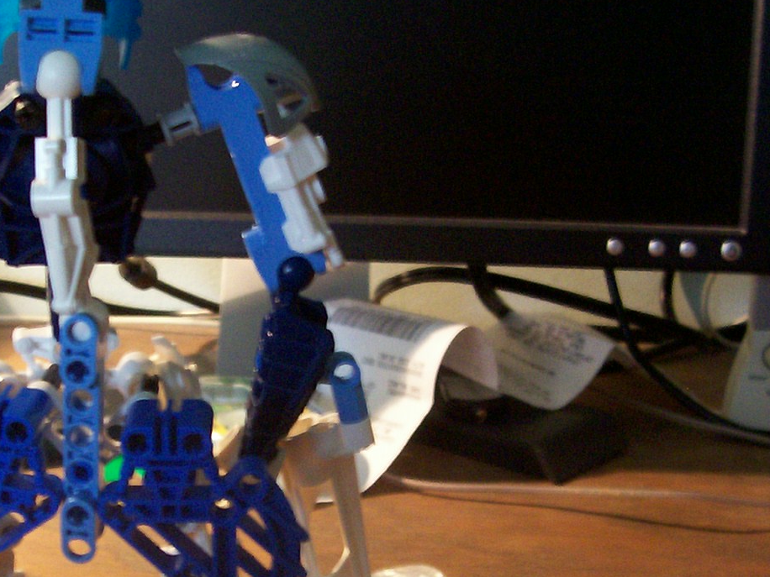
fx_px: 1691
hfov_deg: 25.6
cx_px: 313
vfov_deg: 19.2
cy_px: 446
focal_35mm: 76
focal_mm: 5.6
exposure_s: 1/8
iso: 160
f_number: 2.7
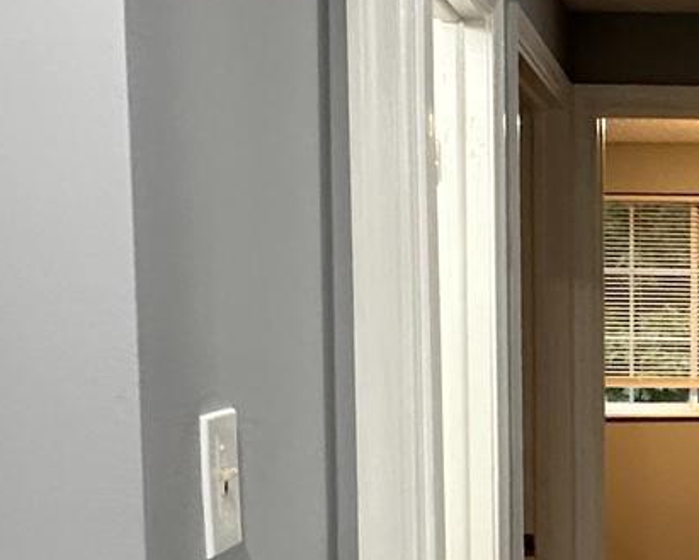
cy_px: 468
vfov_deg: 22.1
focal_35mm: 68
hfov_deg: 25.3
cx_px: 819
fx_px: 1407
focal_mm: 2.22
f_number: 2.2
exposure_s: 1/60
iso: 200
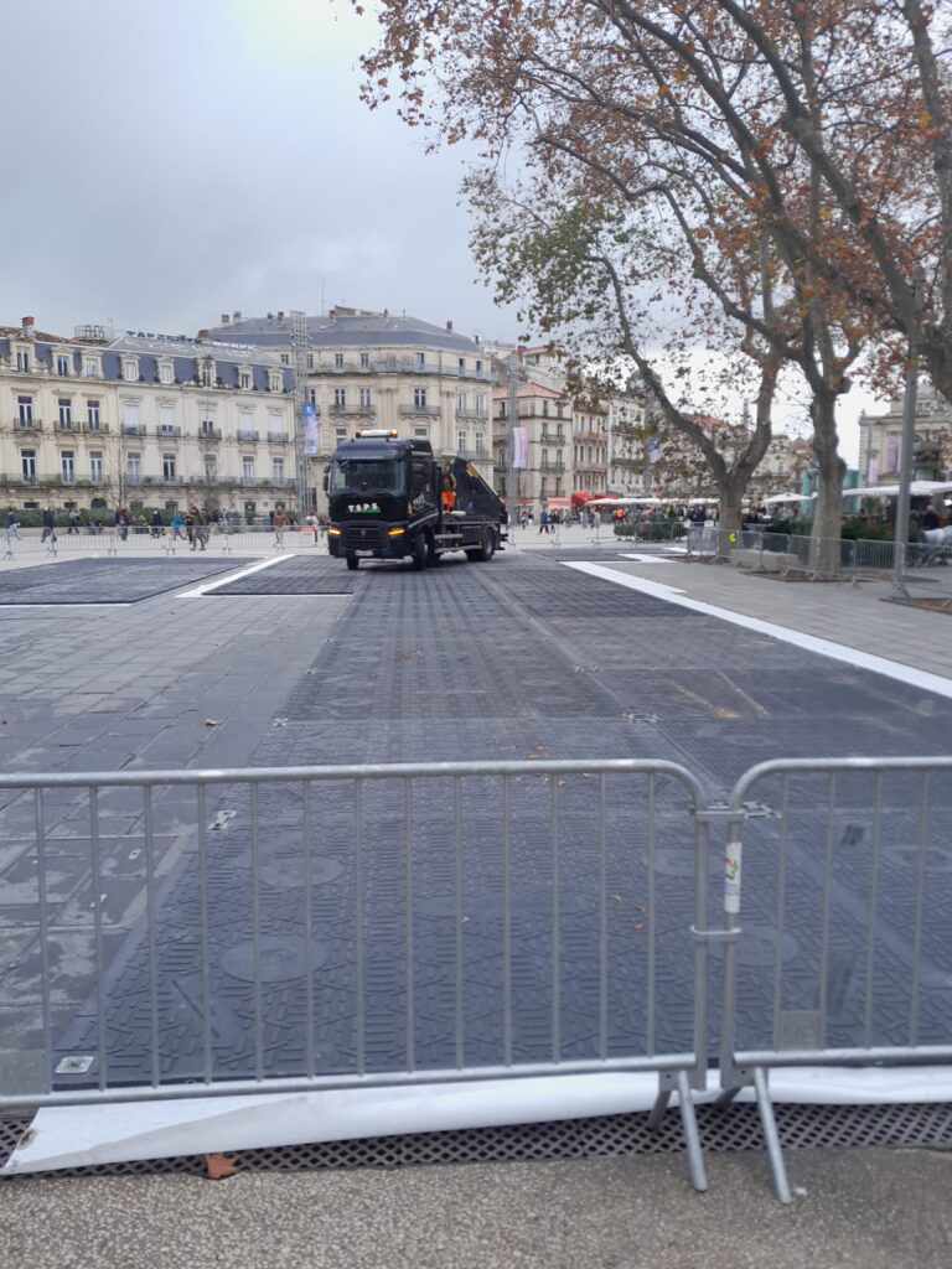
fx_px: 953
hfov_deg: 53.1
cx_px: 476
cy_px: 634
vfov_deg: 67.3
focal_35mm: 26
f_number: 1.8
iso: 40
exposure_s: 1/232
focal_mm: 4
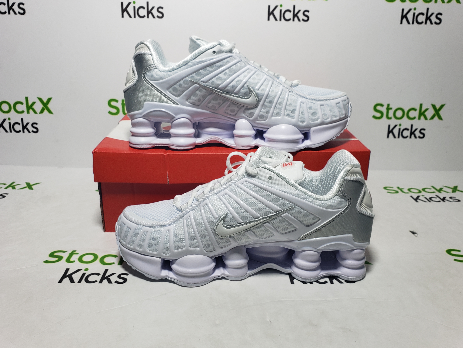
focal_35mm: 26
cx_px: 232
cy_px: 174
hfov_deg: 67.3
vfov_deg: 53.1
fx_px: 348
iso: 50
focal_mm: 4.3
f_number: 2.4
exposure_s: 1/246
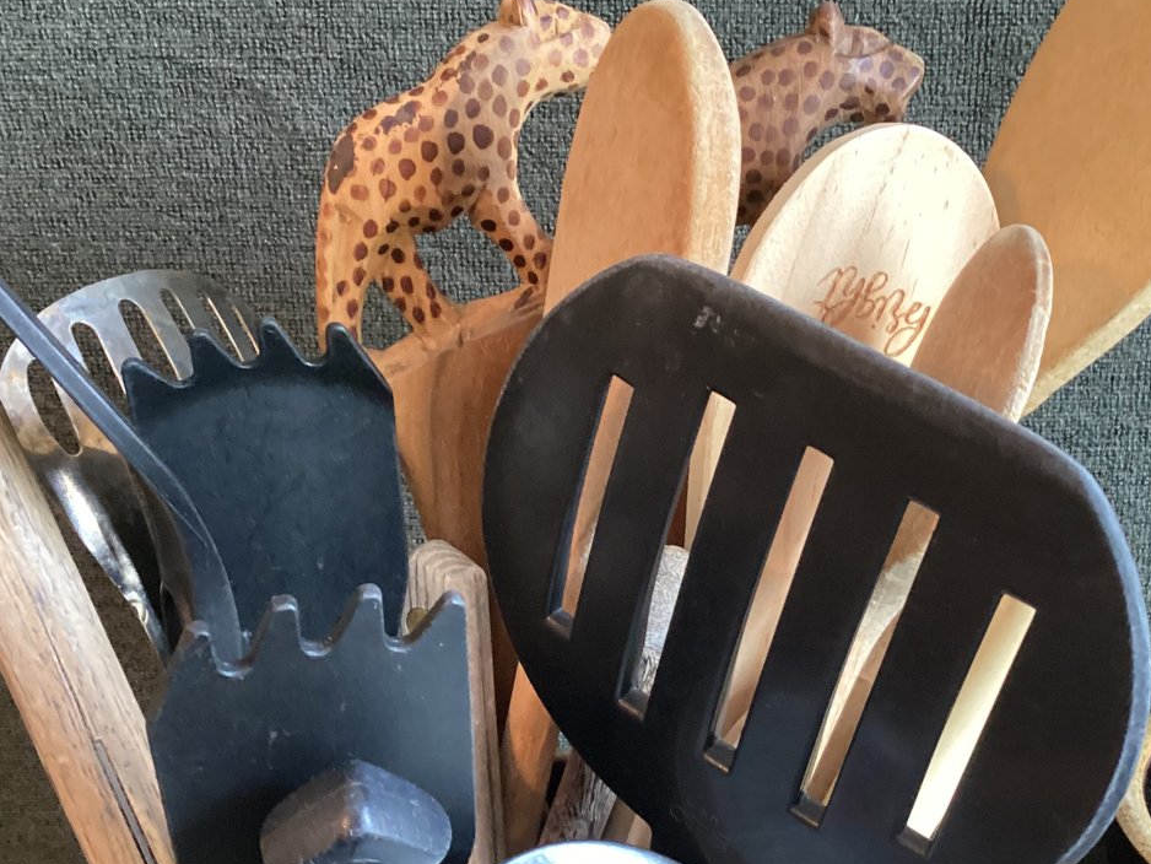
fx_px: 1663
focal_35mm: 50
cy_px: 563
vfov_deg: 29.0
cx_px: 634
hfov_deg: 38.1
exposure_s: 1/33
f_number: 2.4
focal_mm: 3.3
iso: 400
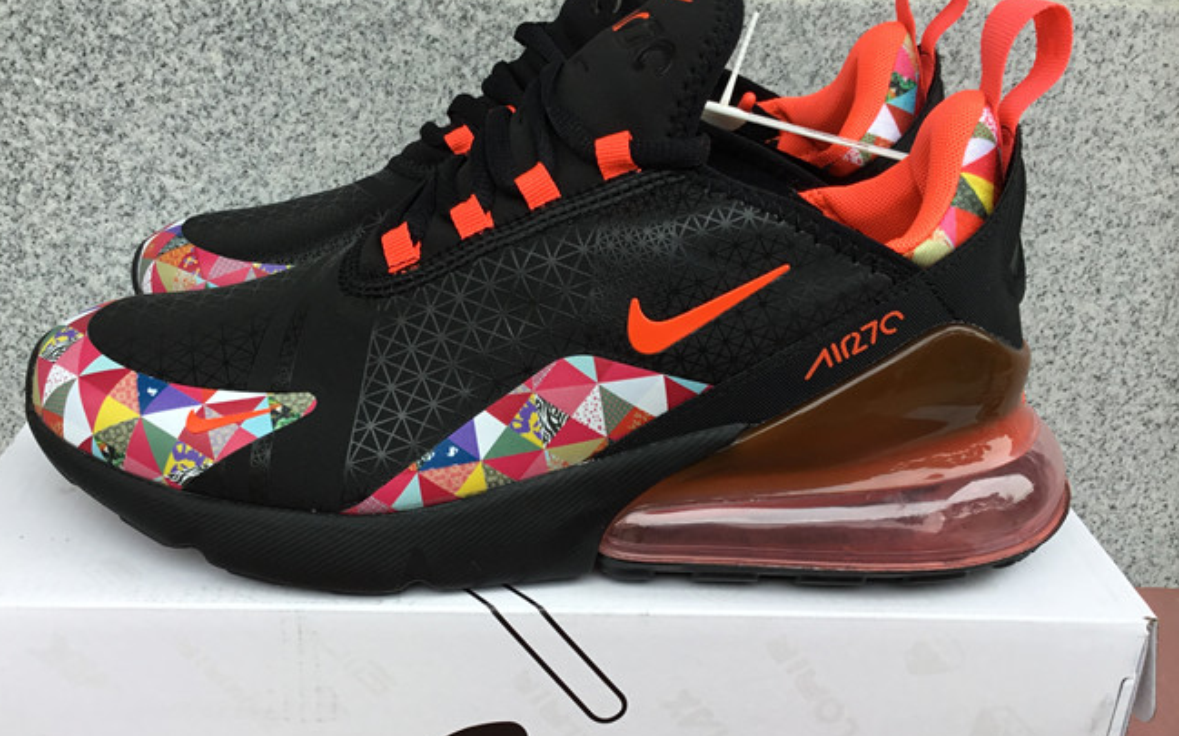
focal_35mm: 40
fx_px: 1285
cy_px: 413
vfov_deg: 31.9
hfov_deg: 49.2
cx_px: 516
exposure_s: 1/100
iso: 25
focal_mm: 3.3
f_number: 2.4
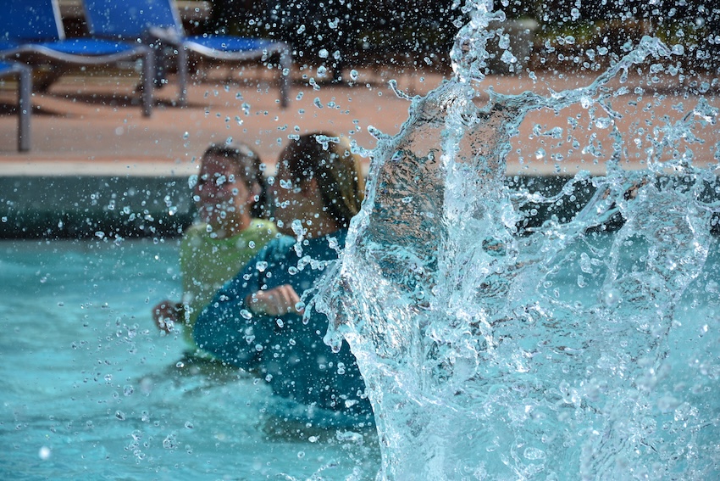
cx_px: 360
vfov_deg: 9.3
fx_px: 2940
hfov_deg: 14.0
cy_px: 240
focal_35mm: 147
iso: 400
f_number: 5.6
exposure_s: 1/2000
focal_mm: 98
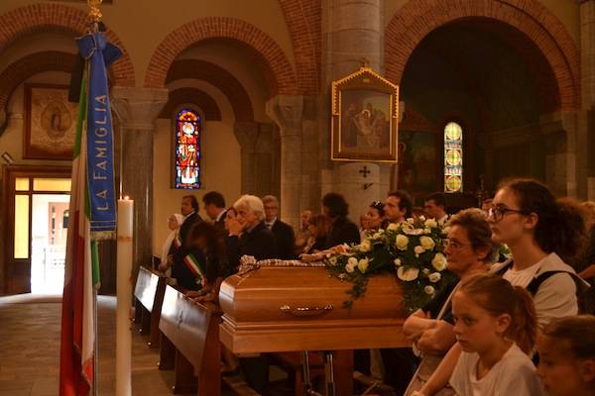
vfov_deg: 29.9
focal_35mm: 45
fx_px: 744
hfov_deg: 43.6
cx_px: 298
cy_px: 198
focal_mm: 30
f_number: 4.5
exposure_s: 1/2.5
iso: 100
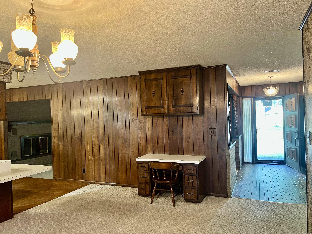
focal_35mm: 26
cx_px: 156
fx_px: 234
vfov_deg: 53.1
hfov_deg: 67.3
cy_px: 117
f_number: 1.5
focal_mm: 5.7
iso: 320
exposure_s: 1/60
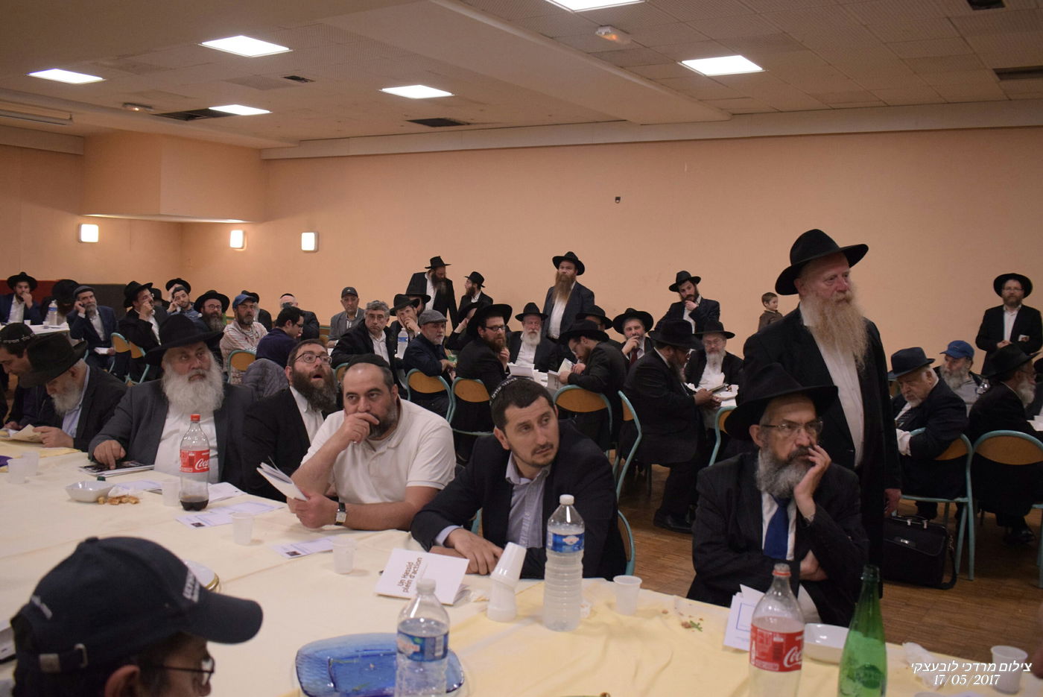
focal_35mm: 39
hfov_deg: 49.5
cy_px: 348
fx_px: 1130
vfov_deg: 34.2
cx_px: 522
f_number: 5.6
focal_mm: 26
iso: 2500
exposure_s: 1/160
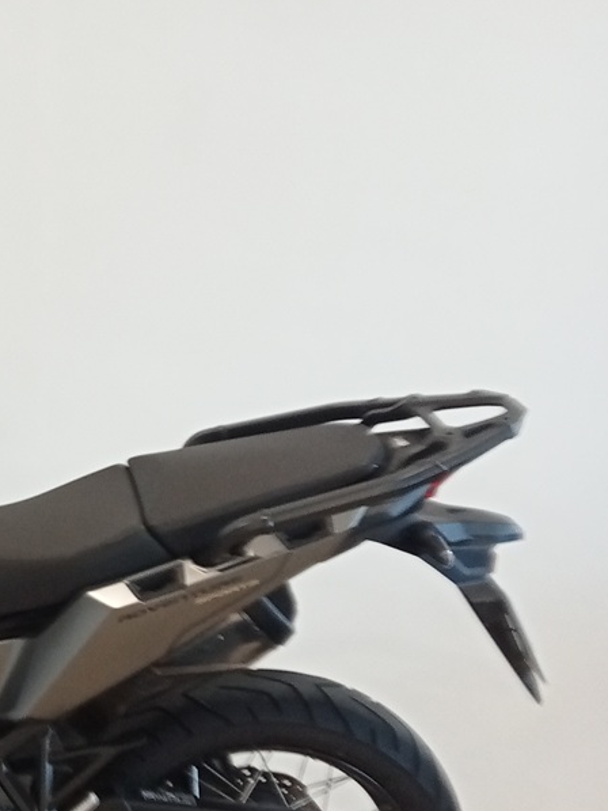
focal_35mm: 70
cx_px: -142
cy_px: 486
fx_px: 1639
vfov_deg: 27.7
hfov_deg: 19.6
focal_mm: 3.46
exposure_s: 1/33.3
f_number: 2.2
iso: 211
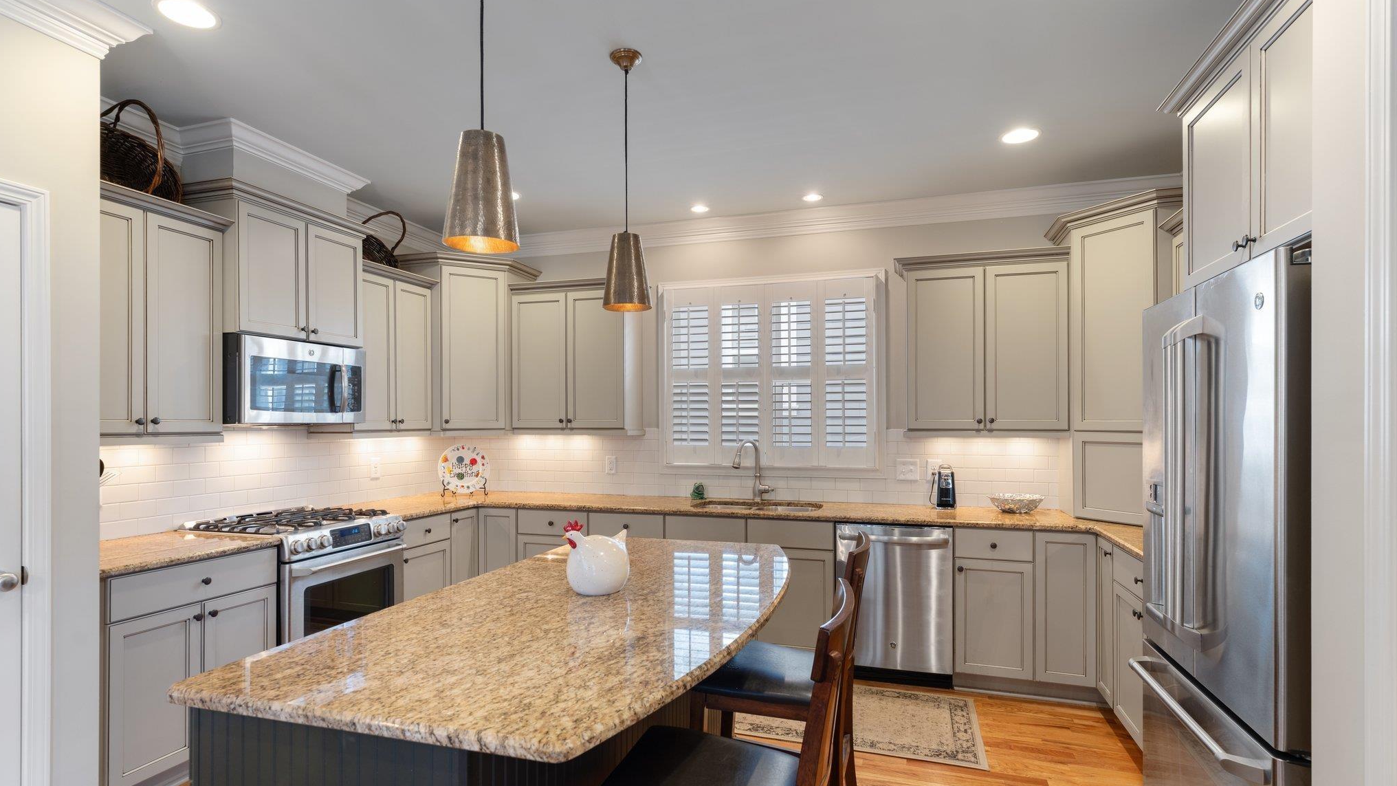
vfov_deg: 58.2
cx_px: 697
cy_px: 429
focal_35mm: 19
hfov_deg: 89.6
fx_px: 704
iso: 200
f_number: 8
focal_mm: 18
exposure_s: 2
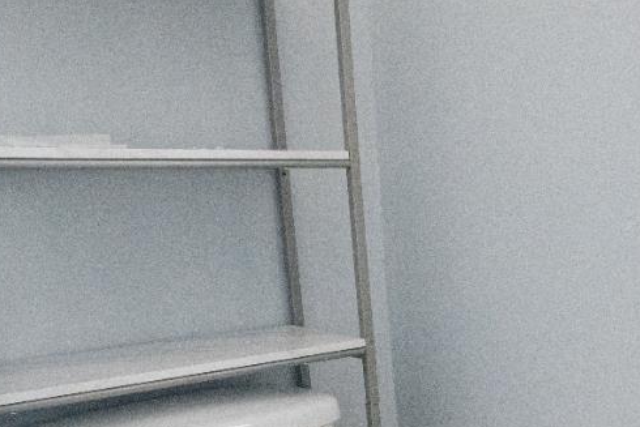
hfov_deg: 31.6
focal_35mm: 52
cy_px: 419
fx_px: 925
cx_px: 776
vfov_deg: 24.9
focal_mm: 17
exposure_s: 1/80
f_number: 8
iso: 20000
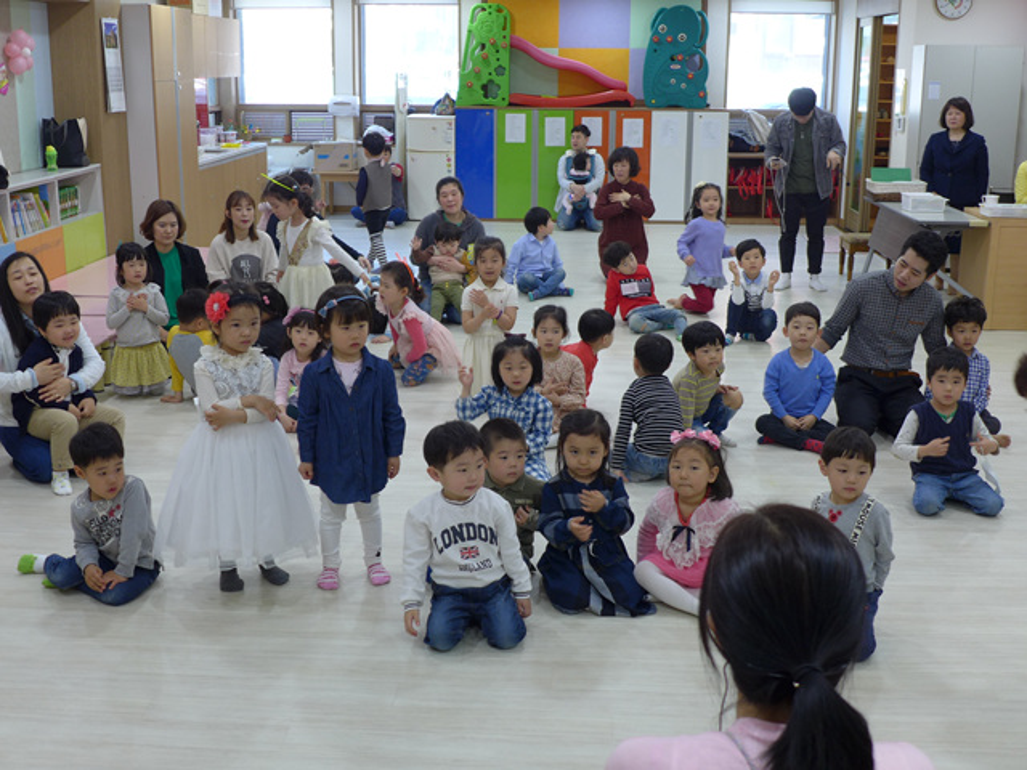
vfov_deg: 33.6
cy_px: 385
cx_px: 514
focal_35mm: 43
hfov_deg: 43.9
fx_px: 1276
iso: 100
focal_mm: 8.4
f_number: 1.8
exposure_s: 1/80
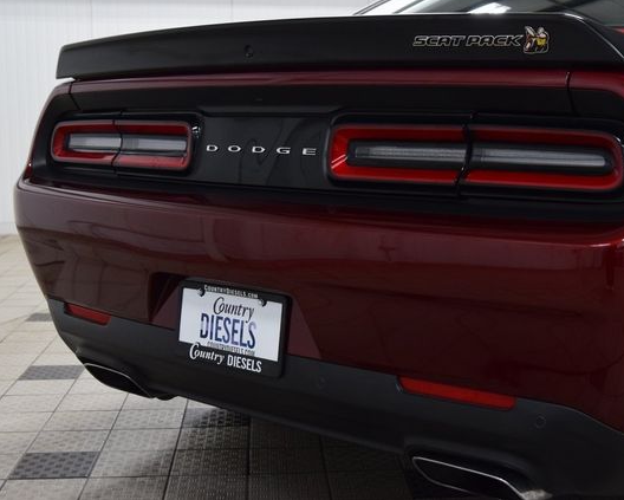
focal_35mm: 58
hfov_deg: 32.4
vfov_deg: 26.3
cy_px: 249
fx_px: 1072
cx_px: 376
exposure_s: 1/60
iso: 1600
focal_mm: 34
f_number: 5.6
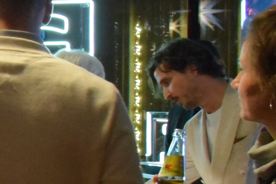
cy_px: 160
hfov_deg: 10.7
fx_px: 1234
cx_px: -413
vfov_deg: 8.5
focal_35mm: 161
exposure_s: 1/60
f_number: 3.5
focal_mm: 18
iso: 2800
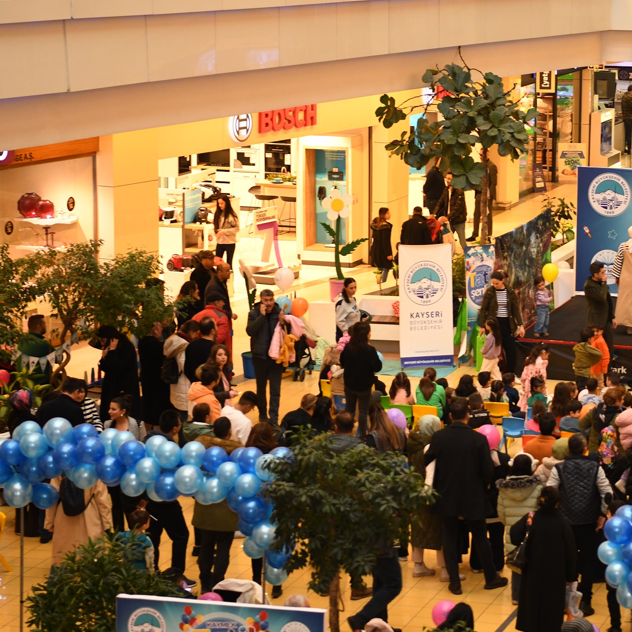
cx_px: 579
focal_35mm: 120
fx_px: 2479
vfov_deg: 14.5
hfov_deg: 14.4
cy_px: 285
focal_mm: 70
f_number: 2.8
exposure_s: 1/160
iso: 1000
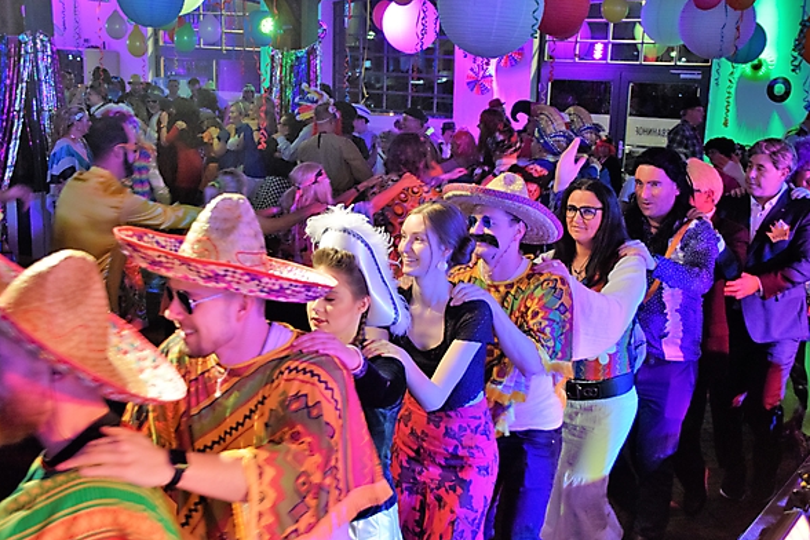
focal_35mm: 49
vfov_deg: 27.5
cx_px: 401
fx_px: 1102
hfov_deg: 40.3
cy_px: 270
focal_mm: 32
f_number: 4.2
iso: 1600
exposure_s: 1/60
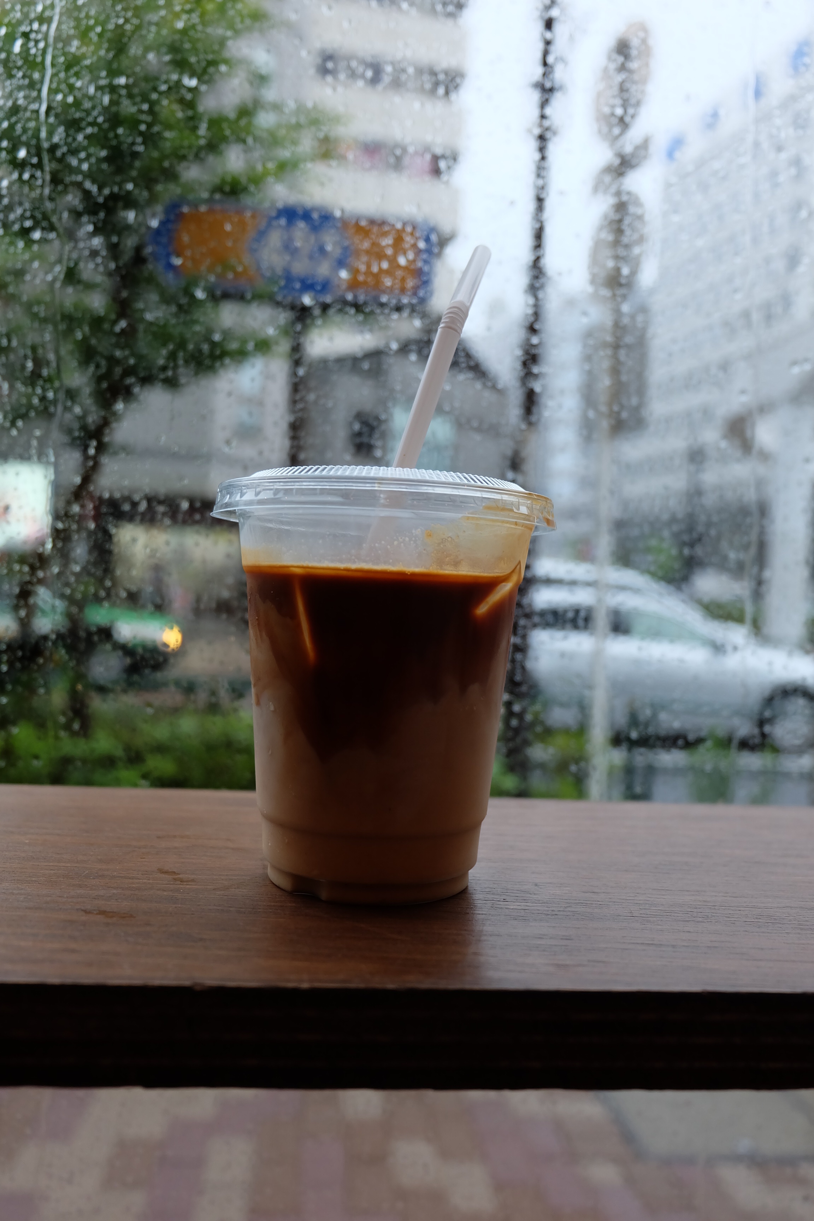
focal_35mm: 30
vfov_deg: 61.9
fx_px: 1017
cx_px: 407
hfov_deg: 43.6
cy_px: 610
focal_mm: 20.1
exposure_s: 1/125
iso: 500
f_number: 3.8
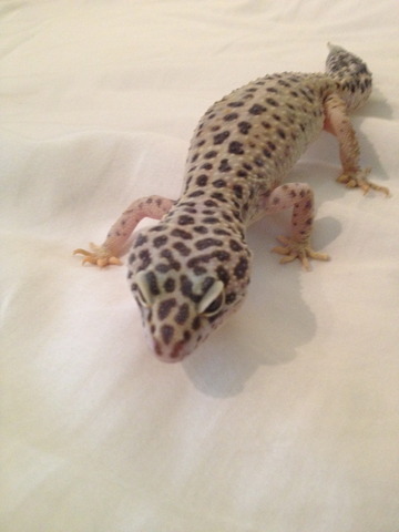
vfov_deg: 52.6
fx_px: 538
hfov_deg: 40.7
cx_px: 200
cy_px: 266
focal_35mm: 35
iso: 400
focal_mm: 4.28
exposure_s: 1/20
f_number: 2.4
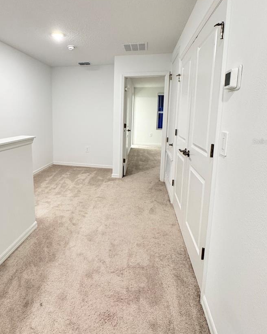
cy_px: 141
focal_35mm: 20
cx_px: 98
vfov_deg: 79.8
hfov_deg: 67.0
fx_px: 198
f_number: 2.2
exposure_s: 1/60
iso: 500
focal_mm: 2.22
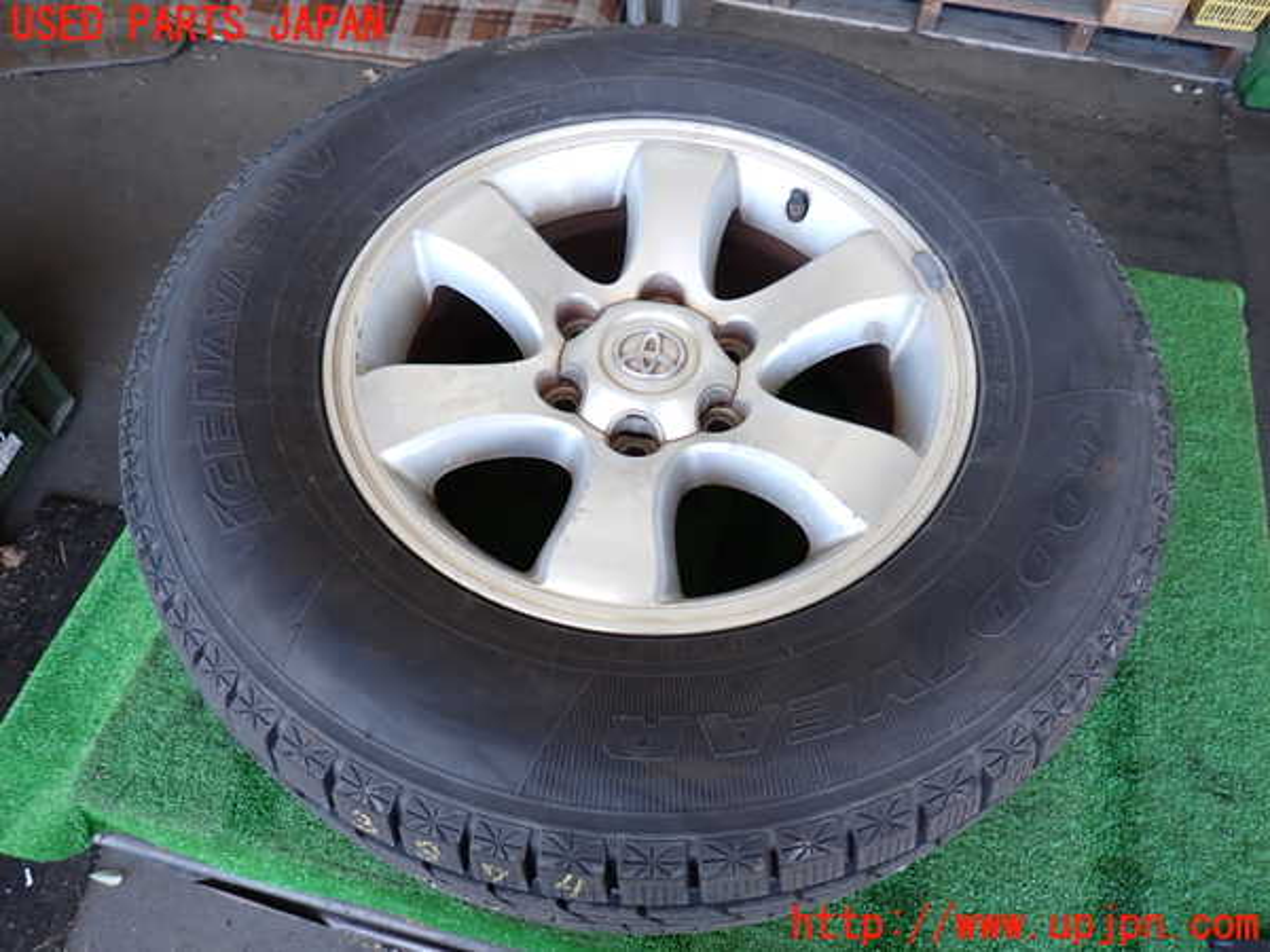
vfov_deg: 54.9
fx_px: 917
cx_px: 635
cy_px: 476
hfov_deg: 69.4
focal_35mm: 25
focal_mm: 4.5
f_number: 2
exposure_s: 1/60
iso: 125
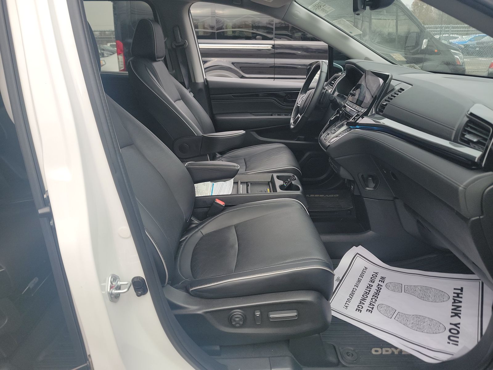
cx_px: 246
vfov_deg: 56.8
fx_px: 342
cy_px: 185
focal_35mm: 24
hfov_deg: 71.6
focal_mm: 6.7
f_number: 1.8
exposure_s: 1/119
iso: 93
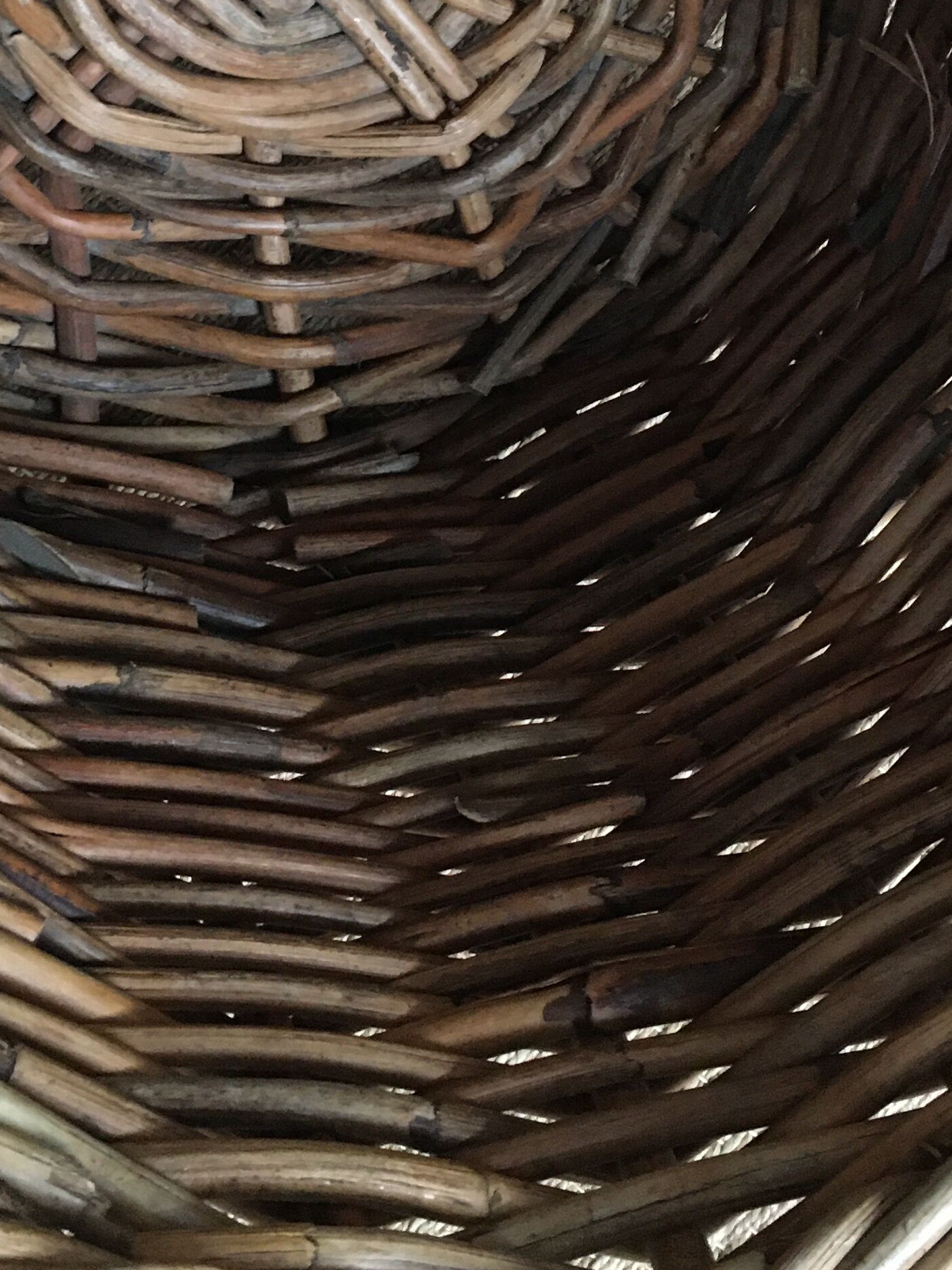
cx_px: 438
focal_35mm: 62
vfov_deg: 30.4
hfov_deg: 23.6
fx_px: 2274
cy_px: 236
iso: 250
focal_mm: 4.15
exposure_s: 1/17
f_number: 2.2
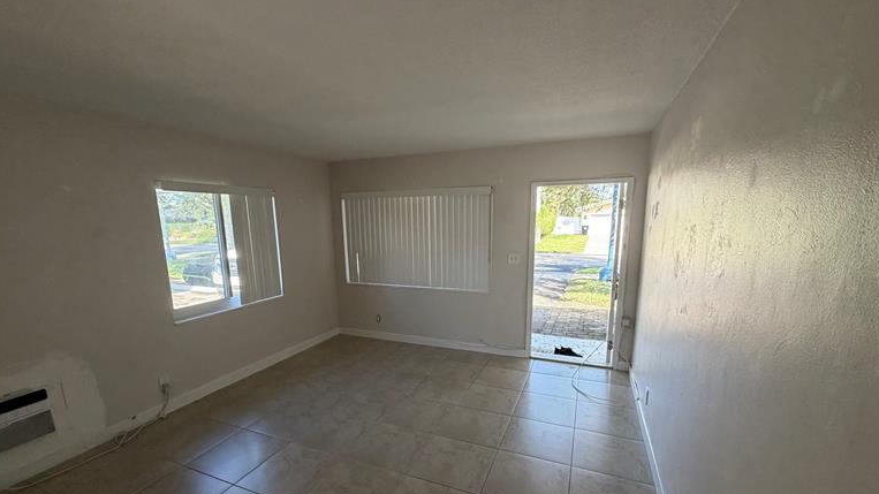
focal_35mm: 16
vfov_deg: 66.5
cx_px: 432
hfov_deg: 99.4
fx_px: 373
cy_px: 291
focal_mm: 2.22
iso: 160
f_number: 2.2
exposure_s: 1/121
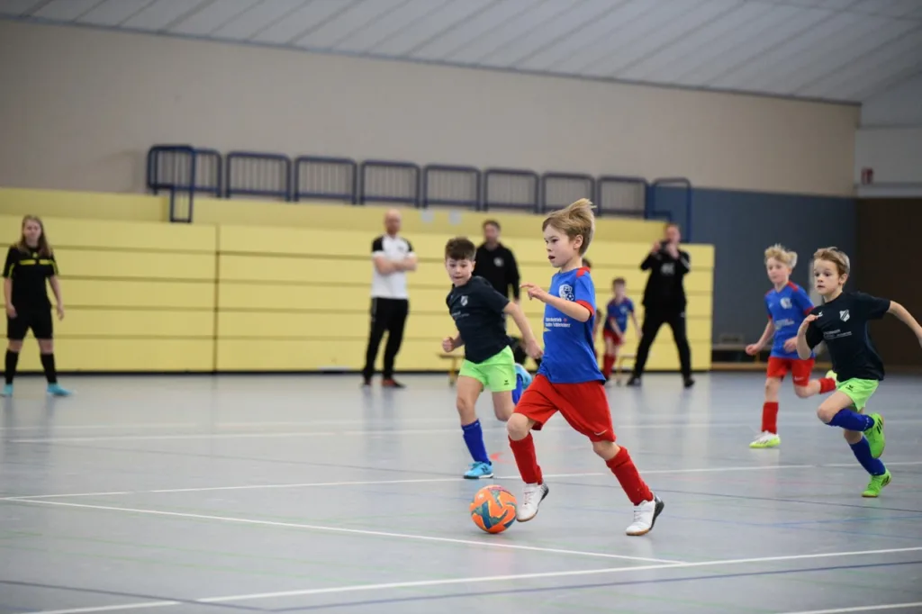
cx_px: 461
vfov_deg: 11.0
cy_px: 307
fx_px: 3200
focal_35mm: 125
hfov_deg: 16.4
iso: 8000
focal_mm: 125
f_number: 2.8
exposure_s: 1/1250
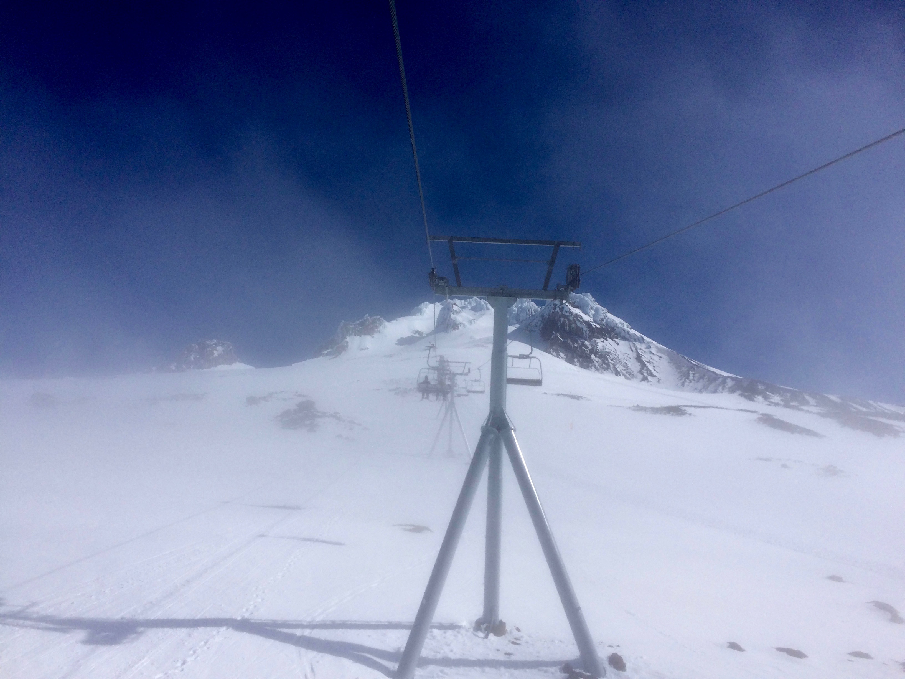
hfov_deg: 61.7
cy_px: 340
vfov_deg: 48.2
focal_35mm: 29
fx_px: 758
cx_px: 452
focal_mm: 4.15
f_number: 2.2
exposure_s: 1/8264
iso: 32
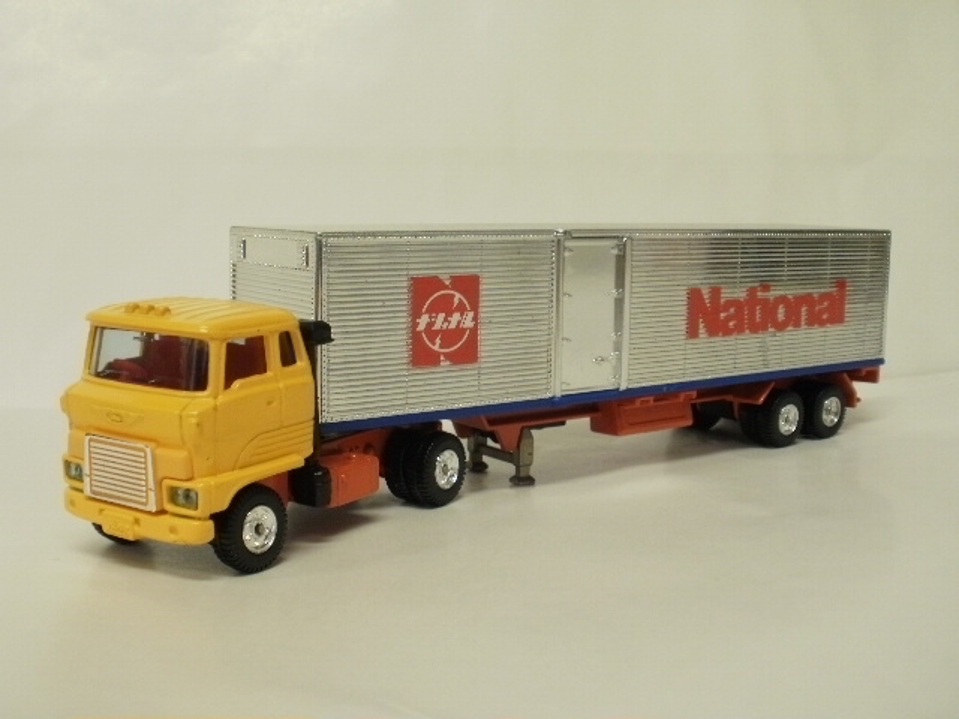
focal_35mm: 44
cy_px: 360
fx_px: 1219
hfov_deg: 42.9
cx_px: 480
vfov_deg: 32.9
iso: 125
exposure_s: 1/13
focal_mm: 7.7
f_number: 4
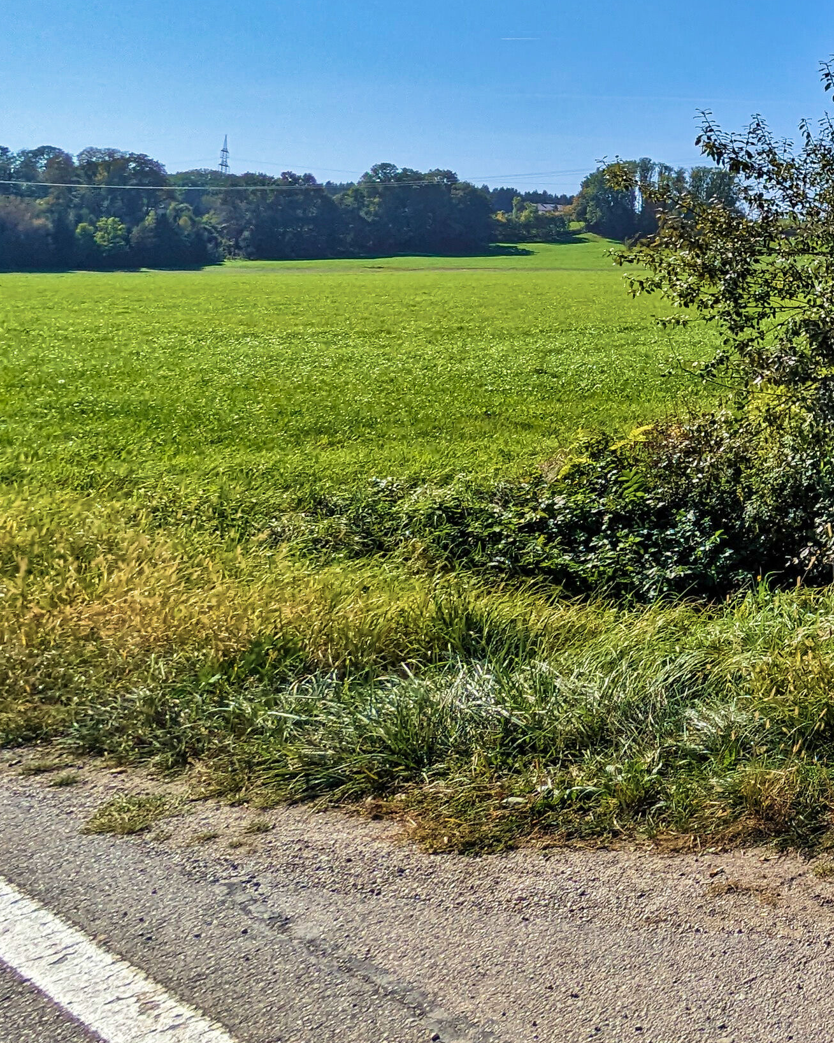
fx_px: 1203
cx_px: 1270
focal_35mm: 39
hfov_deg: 26.6
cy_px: 174
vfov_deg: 44.0
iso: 51
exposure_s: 1/2381
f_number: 2.2
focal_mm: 2.35
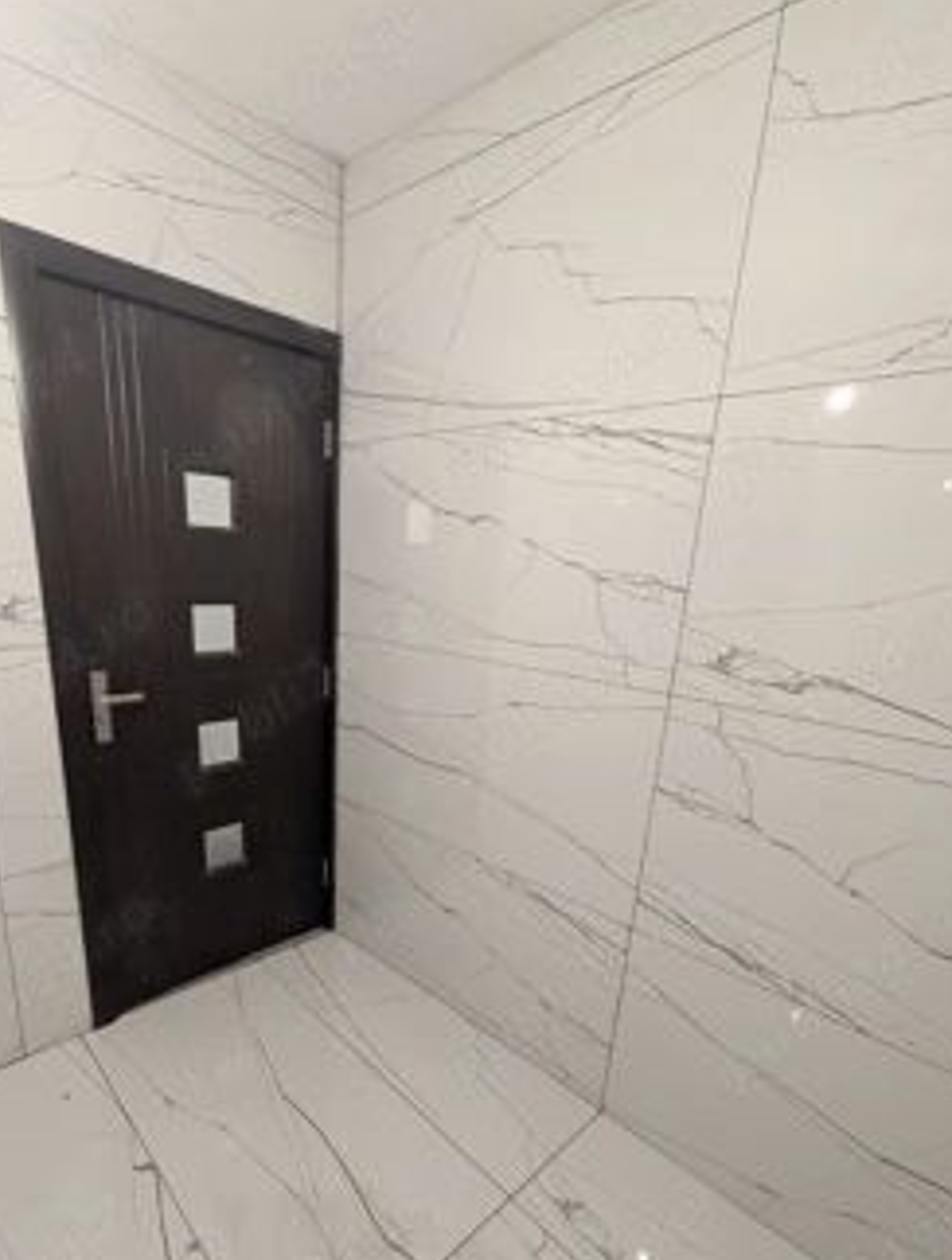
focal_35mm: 16
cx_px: 437
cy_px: 753
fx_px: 584
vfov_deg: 93.2
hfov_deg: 78.2
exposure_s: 1/33.3
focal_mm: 1.95
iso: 481
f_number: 2.2
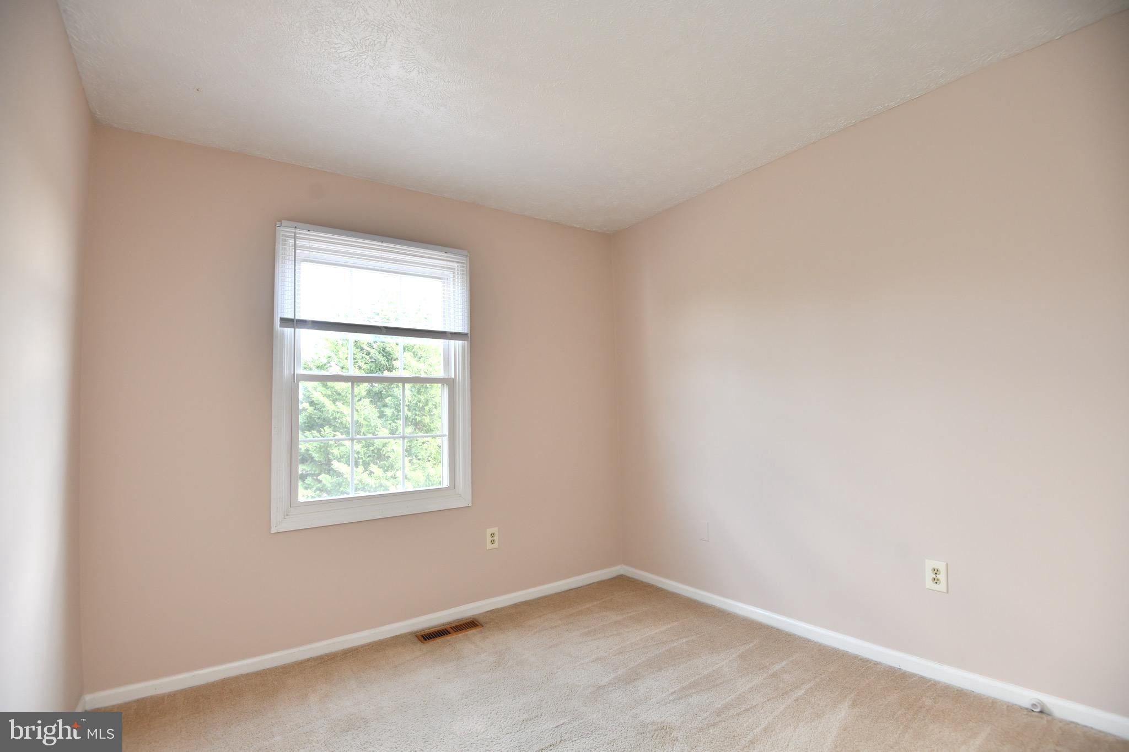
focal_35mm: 16
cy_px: 376
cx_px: 564
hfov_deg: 96.7
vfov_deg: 73.7
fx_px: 502
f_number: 5
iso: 280
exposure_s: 1/60
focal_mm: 16
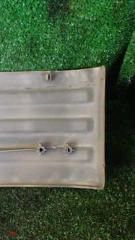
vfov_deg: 35.4
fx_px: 375
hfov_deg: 18.0
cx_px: -74
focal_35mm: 59
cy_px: 113
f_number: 2.3
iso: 400
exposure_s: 1/125
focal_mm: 5.4
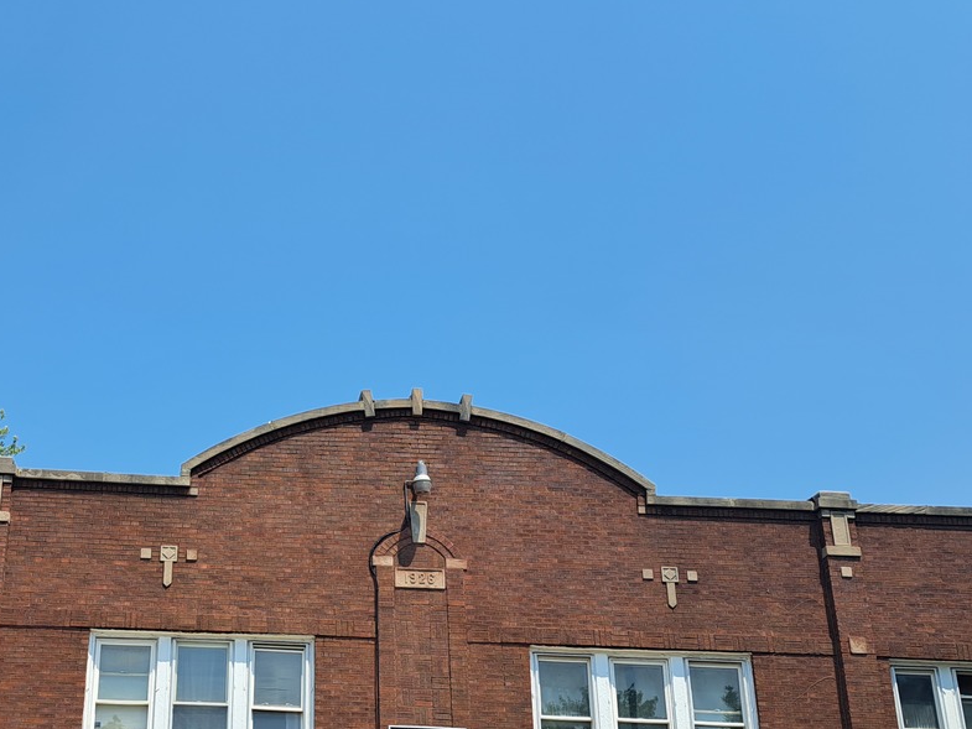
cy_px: 553
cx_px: 281
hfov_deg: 42.0
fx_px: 1236
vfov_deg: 32.2
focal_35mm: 44
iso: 50
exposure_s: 1/890
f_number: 1.8
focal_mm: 5.23
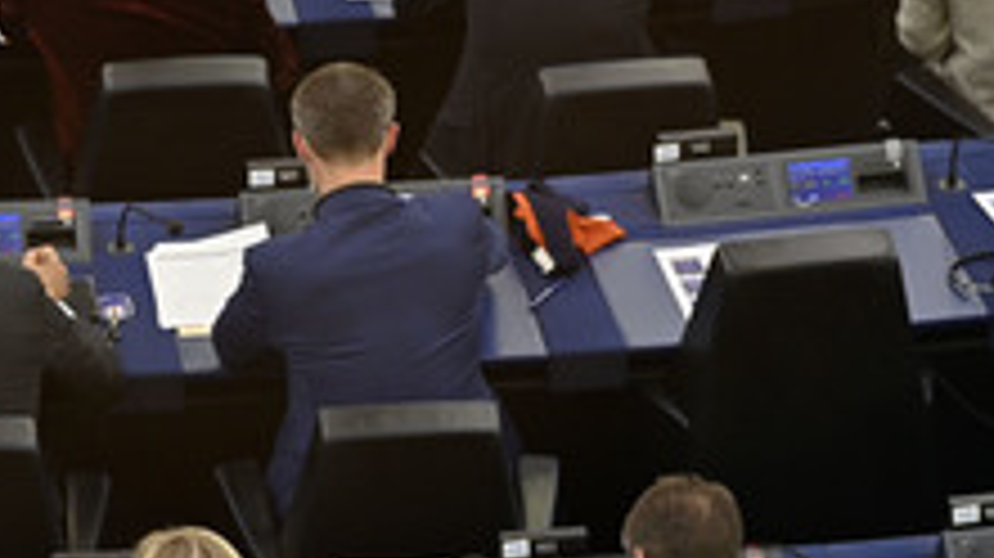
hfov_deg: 5.5
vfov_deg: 3.1
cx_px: 47
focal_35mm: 395
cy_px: 621
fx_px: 10405
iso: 1600
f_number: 4
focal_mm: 185
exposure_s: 1/400
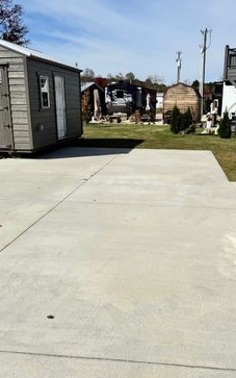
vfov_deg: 55.3
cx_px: 140
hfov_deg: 36.2
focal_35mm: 35
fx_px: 360
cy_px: 189
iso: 80
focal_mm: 6.76
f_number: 1.78
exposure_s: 1/10417
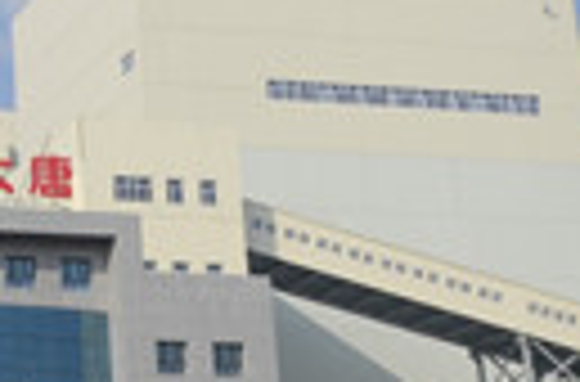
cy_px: 40
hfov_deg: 16.4
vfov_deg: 11.7
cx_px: -274
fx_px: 1846
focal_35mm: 115
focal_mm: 18
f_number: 13
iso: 500
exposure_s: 1/640
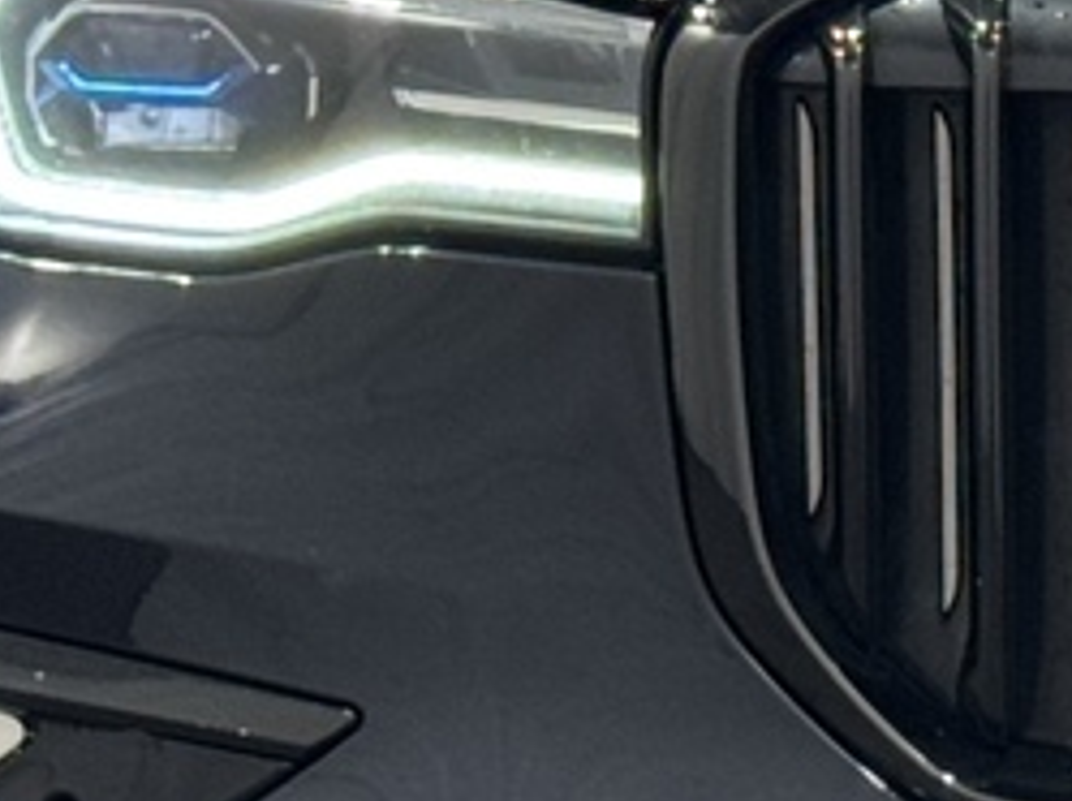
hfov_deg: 7.0
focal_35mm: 278
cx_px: 1761
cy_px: 134
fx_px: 8597
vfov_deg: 5.3
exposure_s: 1/49
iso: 50
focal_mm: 6.76
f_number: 1.78
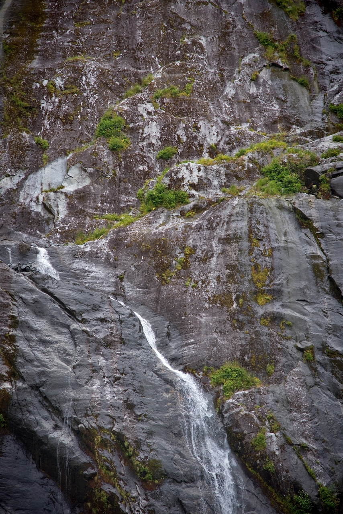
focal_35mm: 112
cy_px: 257
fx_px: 1600
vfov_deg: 18.3
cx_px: 172
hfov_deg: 12.2
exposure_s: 1/250
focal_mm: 112
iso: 180
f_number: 4
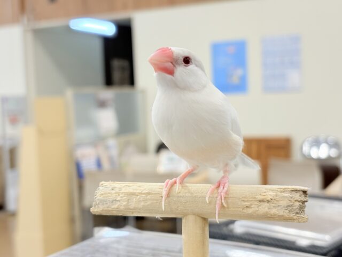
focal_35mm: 52
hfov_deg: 36.8
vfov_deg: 28.0
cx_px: 171
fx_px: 514
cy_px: 128
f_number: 1.6
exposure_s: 1/100
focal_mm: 5.96
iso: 64
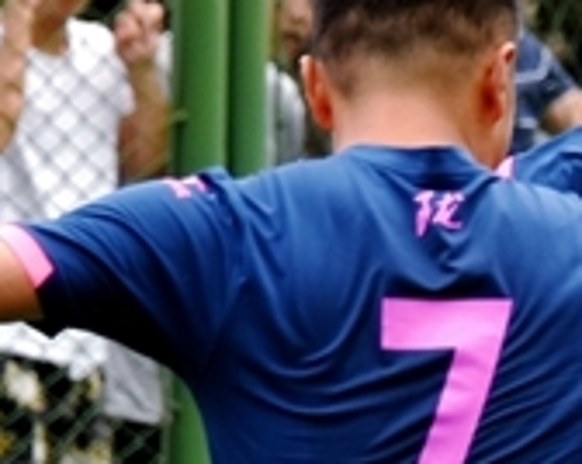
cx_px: 987
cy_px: 663
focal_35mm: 855
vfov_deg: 1.8
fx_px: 14710
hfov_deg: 2.3
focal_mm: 170
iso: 250
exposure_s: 1/1000
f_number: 5.6
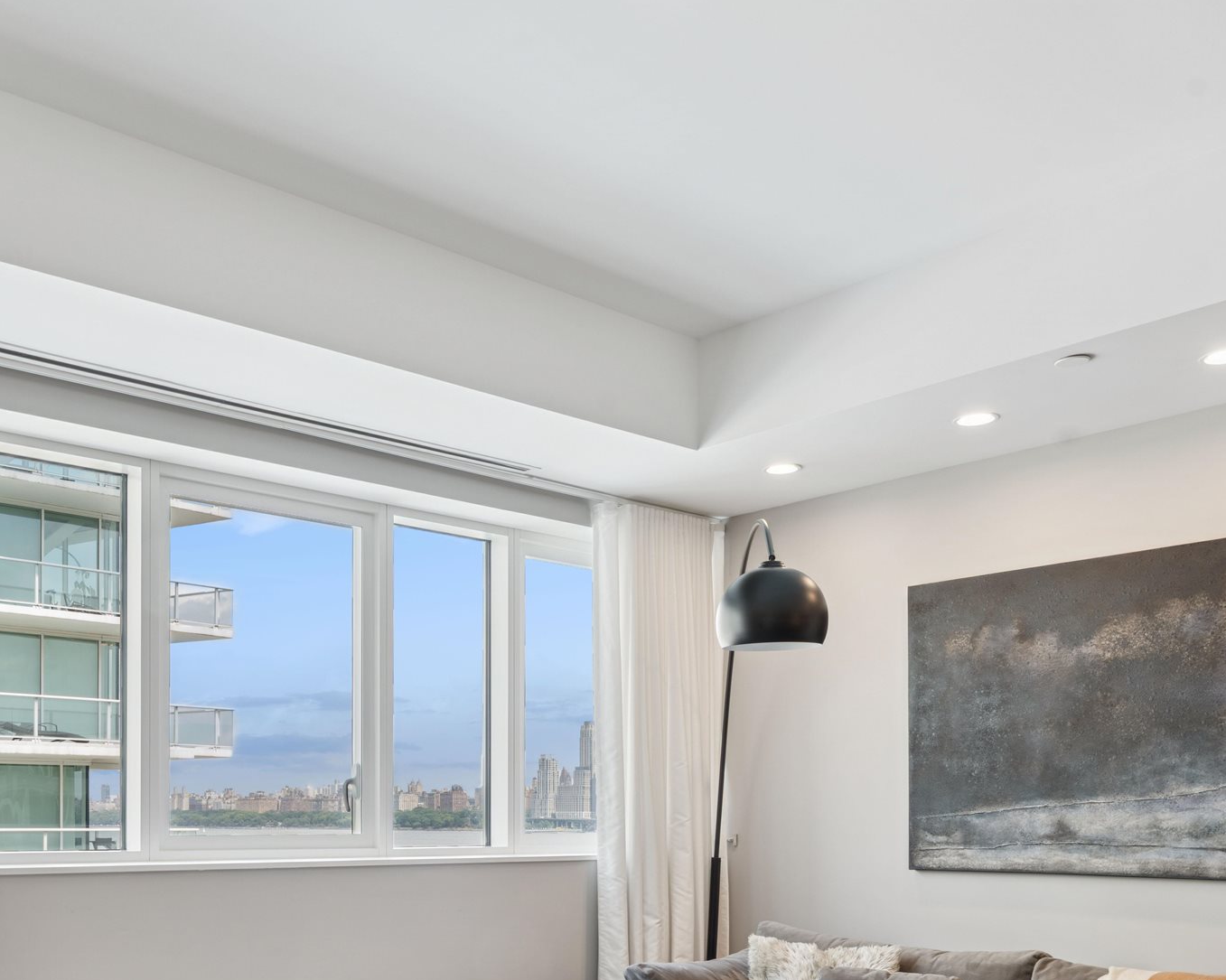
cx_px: 404
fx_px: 1233
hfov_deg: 51.8
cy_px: 819
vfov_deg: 41.0
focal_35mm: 34
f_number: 11
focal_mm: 16
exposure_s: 1/4
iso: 100
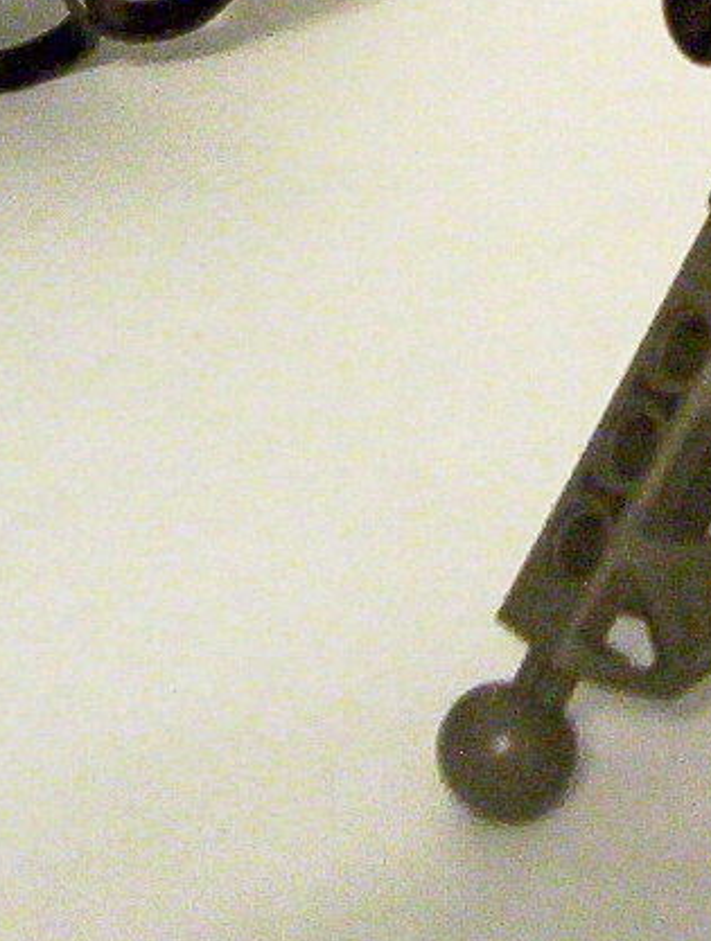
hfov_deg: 10.2
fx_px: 3844
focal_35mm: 141
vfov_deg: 13.1
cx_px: 1083
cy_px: -499
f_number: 2.76
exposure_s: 1/23.9
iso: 200
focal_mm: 5.54
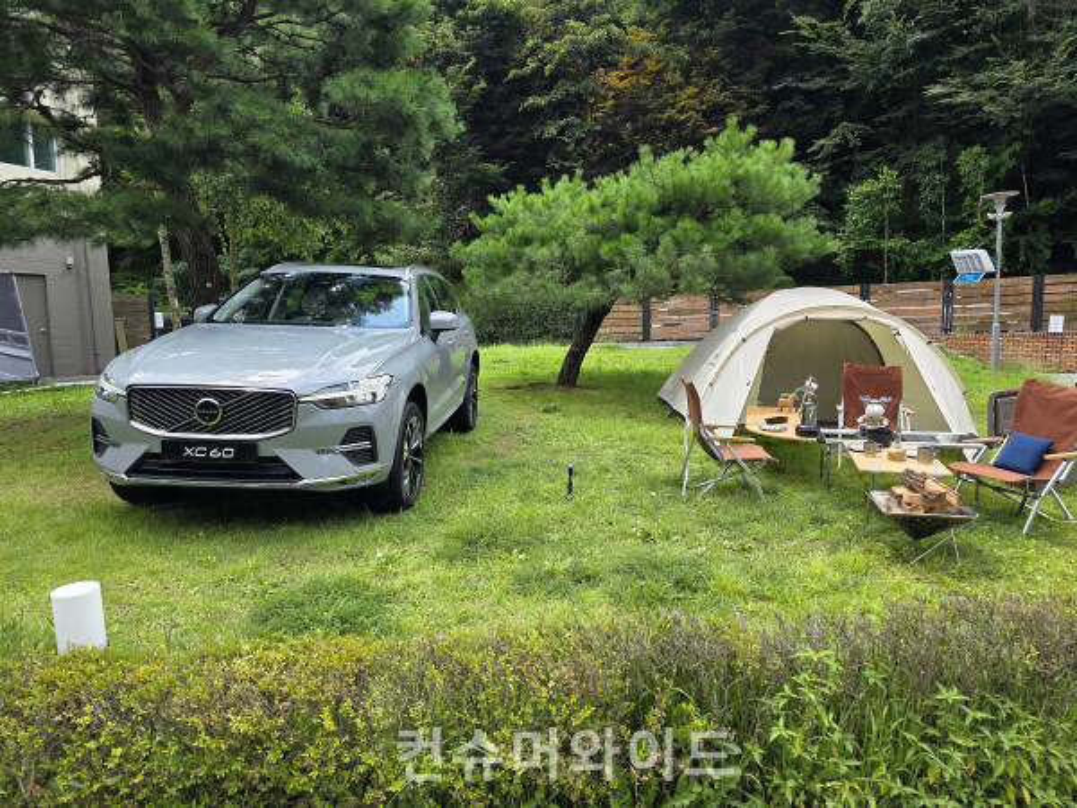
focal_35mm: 23
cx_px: 538
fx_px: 716
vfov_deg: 58.9
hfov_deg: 73.9
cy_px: 404
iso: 25
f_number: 1.7
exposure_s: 1/359
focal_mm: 6.3
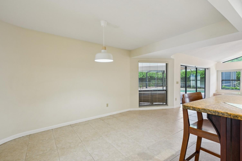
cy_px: 82
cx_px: 121
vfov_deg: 70.4
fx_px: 114
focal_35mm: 17
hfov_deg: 93.3
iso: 800
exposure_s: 1/50
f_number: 8
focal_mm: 16
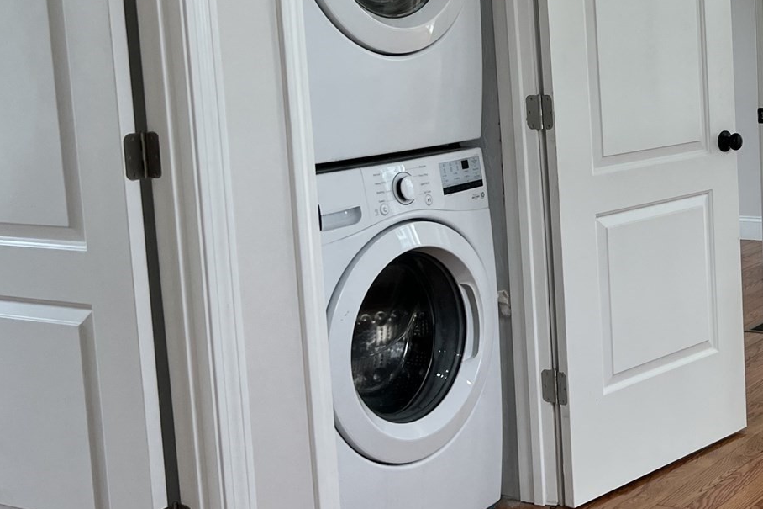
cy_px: 149
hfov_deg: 31.0
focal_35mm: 61
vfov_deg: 22.1
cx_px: 723
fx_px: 1293
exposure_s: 1/166
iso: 40
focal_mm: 5.7
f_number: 1.5
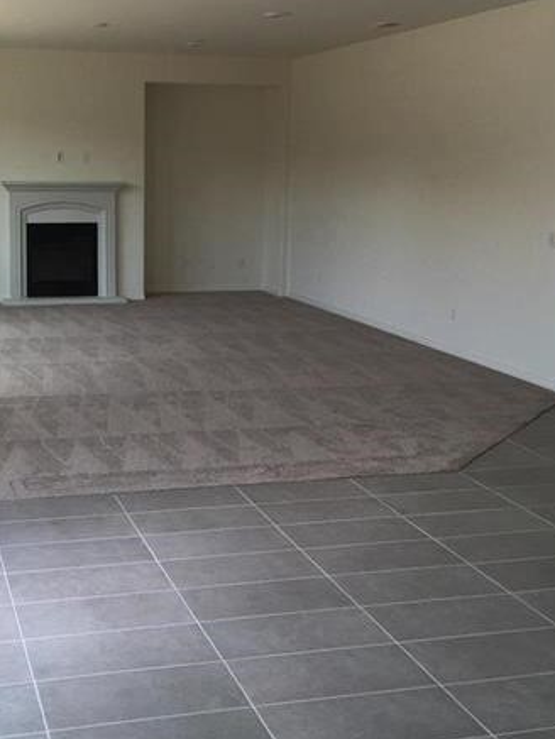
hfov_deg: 28.3
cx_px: 174
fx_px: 1090
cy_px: 323
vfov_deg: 37.4
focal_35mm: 51
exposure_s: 1/120
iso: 32
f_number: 2.2
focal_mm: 4.15
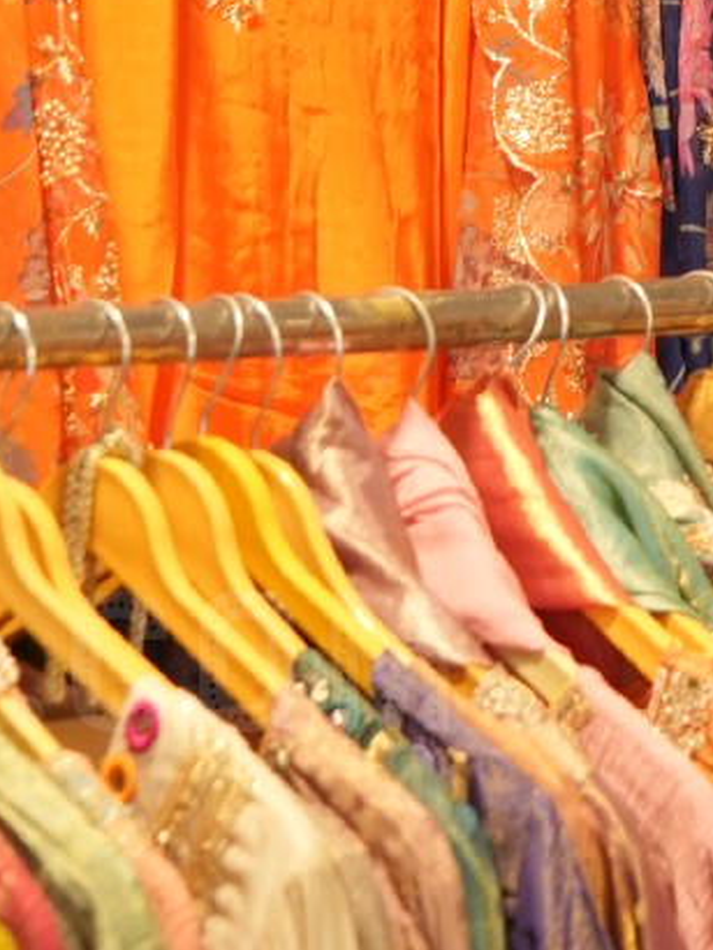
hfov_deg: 7.4
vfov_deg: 9.9
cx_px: 863
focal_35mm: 198
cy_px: -32
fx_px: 5432
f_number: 5
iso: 640
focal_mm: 44
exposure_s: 1/160
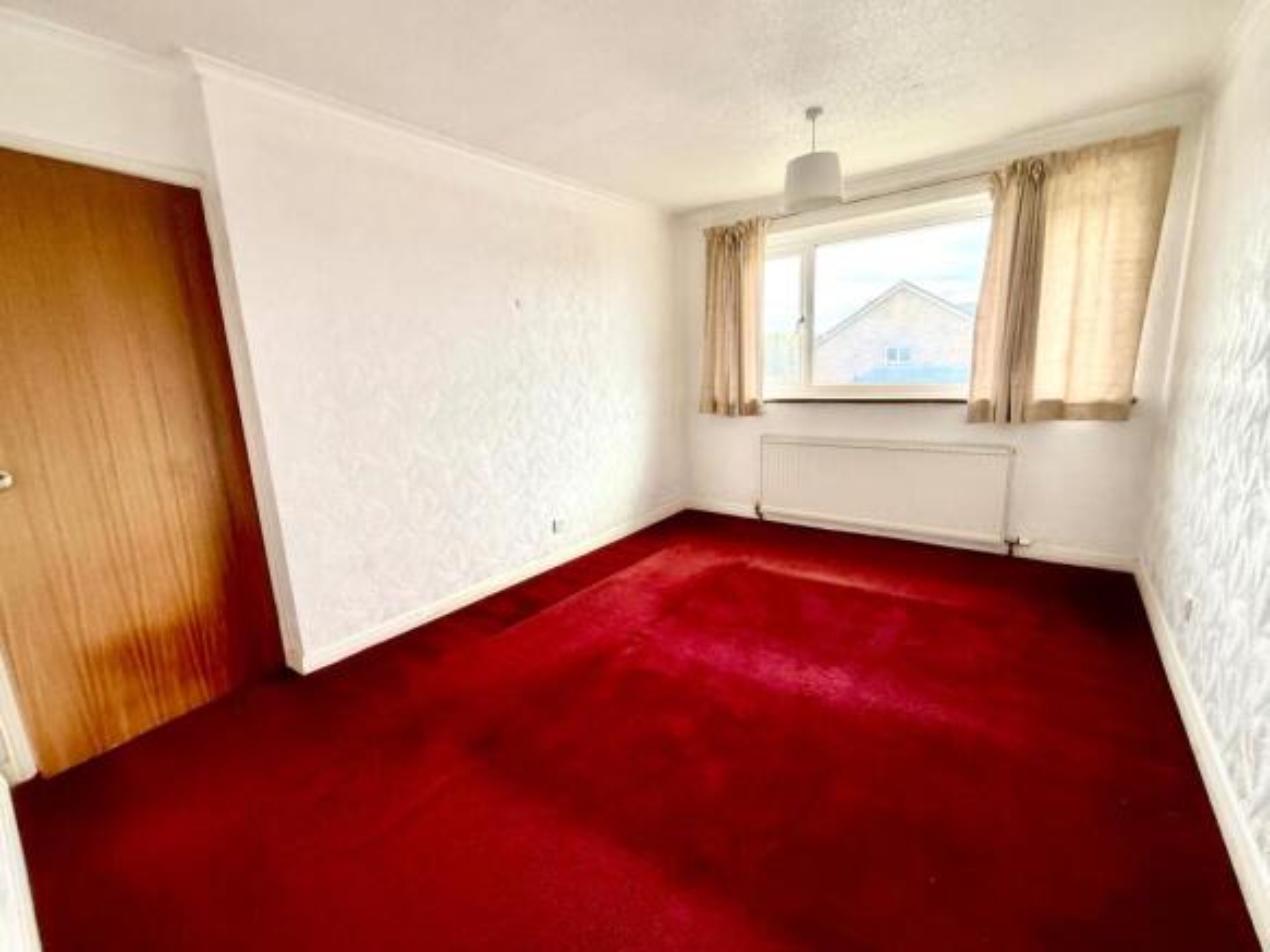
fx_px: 514
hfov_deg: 102.1
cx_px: 635
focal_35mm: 14
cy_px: 476
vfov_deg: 85.7
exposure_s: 1/99
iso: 250
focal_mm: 2.22
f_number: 2.2
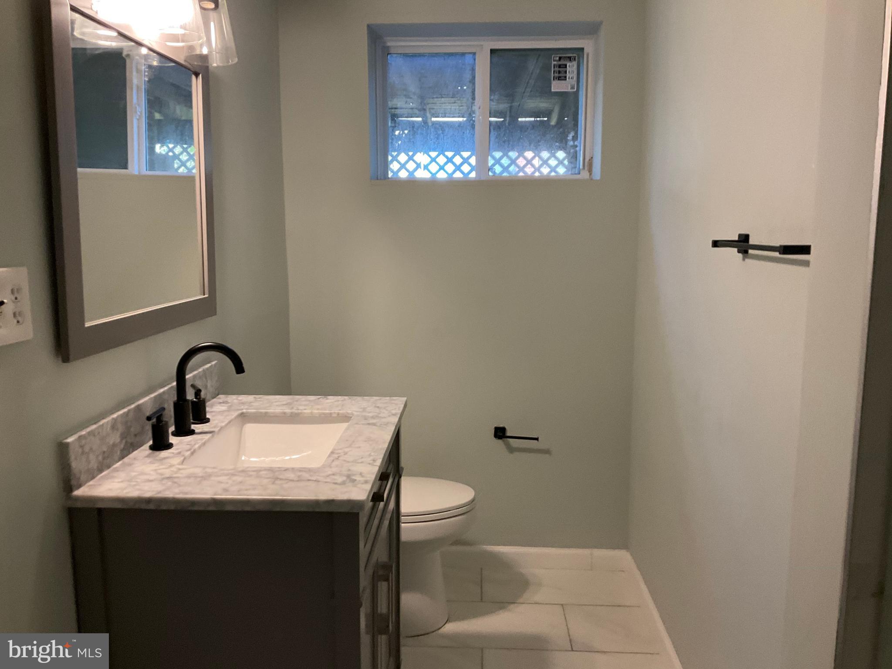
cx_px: 446
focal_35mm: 29
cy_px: 334
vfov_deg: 48.2
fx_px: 747
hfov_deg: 61.7
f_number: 1.8
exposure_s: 1/60
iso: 160
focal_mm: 3
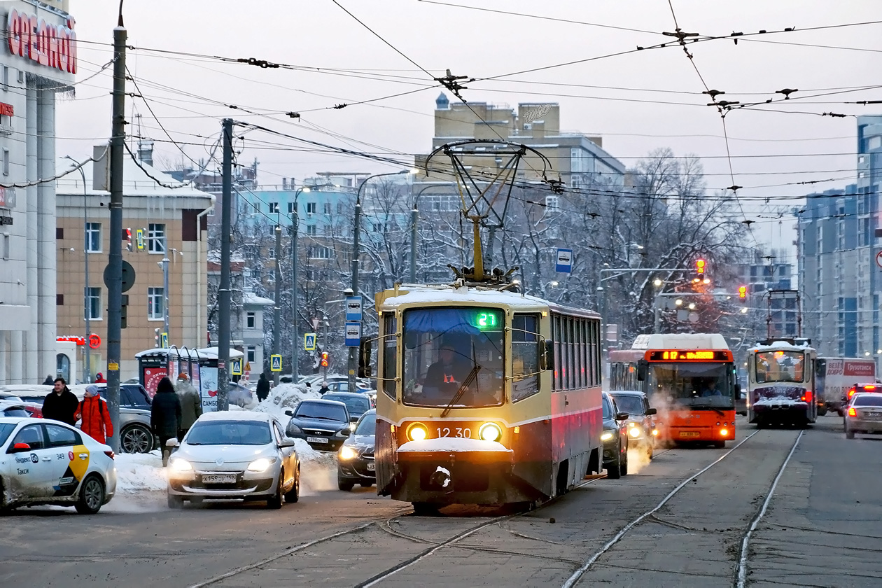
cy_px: 294
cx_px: 441
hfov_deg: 13.7
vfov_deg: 9.1
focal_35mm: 150
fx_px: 3675
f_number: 5.6
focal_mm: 100
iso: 800
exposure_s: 1/80
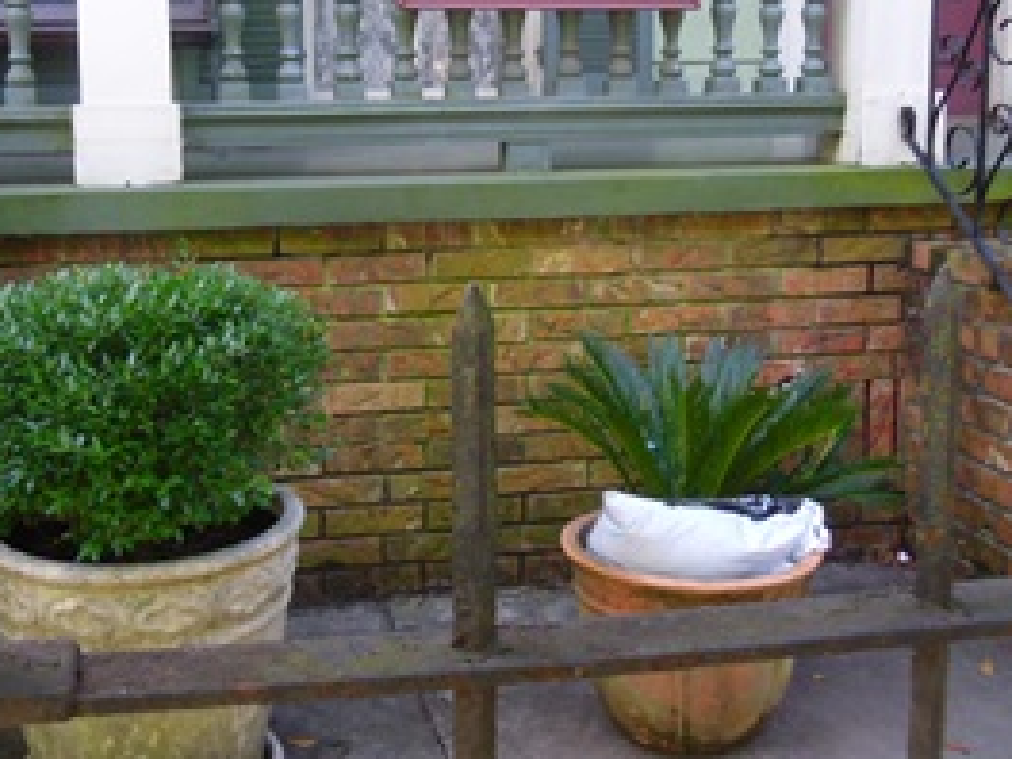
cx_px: 364
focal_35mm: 47
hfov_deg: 40.1
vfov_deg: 30.6
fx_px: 1374
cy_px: 230
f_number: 3.3
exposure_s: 1/69
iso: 100
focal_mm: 5.6
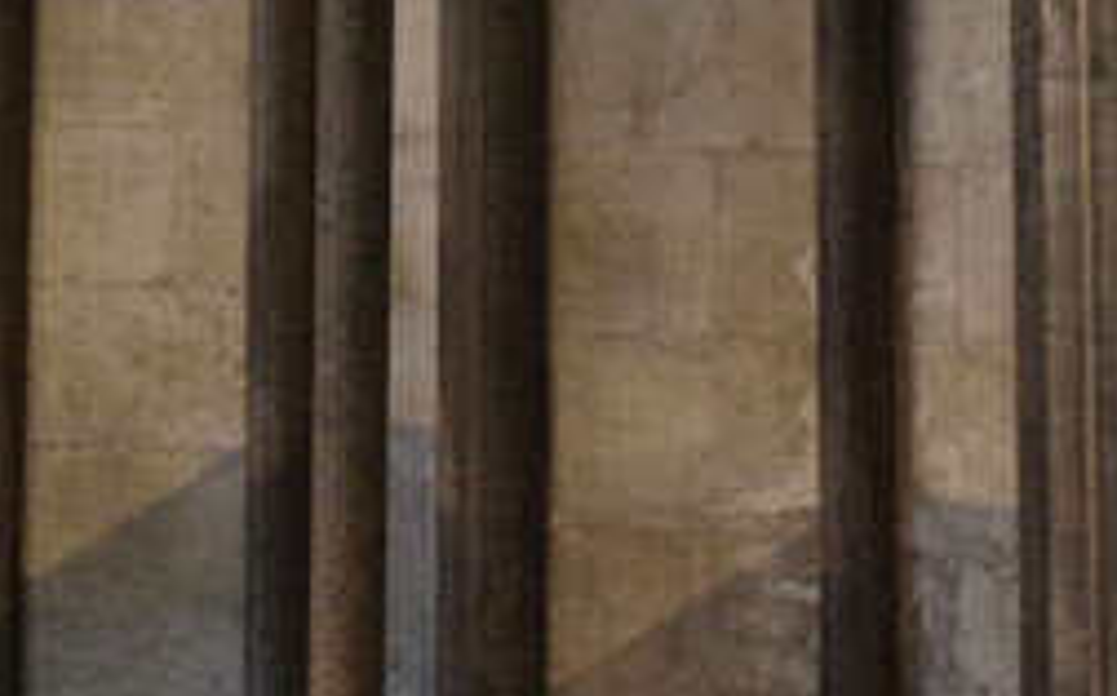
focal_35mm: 149
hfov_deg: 13.8
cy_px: -663
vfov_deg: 8.4
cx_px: -44
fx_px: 4532
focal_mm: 24
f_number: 4
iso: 3200
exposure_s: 1/40
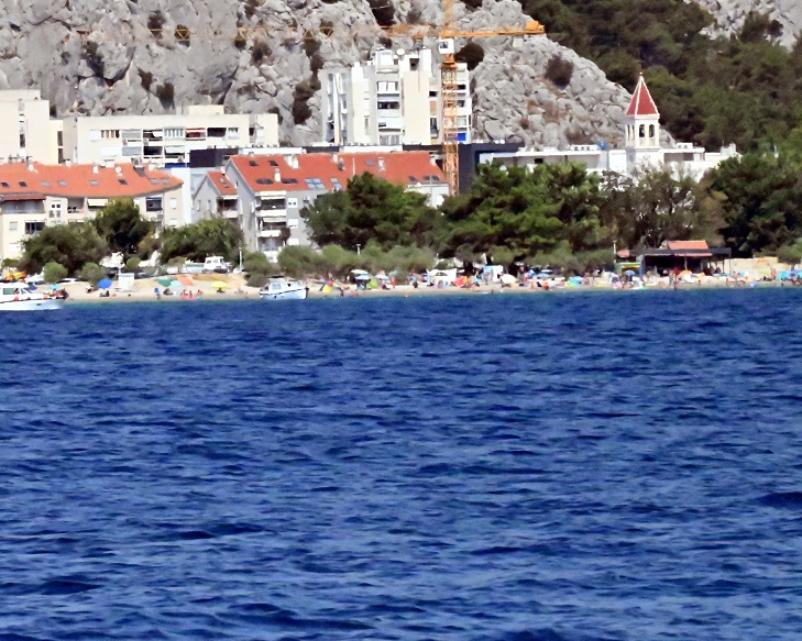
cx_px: -20
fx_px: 12840
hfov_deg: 3.6
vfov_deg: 2.9
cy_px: 112
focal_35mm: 541
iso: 22800
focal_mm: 280
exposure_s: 1/8000
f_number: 29
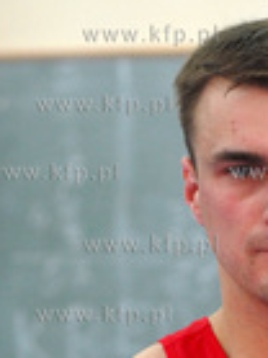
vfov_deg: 9.4
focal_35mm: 208
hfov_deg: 7.1
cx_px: 317
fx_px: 2150
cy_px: 451
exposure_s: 1/100
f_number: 2.8
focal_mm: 50
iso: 400
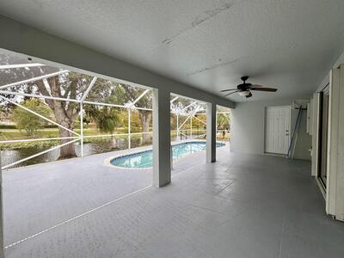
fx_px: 139
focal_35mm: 14
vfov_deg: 85.7
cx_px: 172
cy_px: 129
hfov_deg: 102.1
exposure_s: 1/208
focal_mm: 2.22
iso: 40
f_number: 2.2
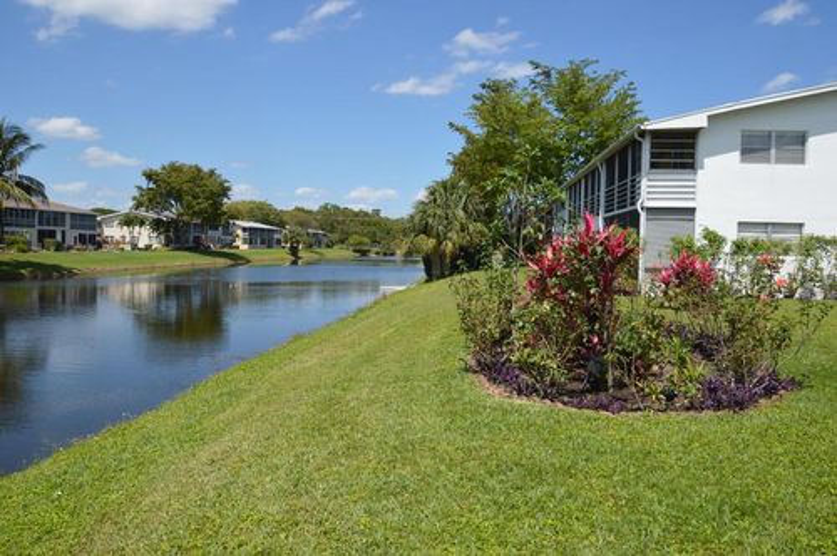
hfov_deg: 67.4
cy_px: 278
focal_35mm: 27
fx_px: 627
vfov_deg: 47.8
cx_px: 418
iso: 100
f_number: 8
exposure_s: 1/250
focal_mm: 18
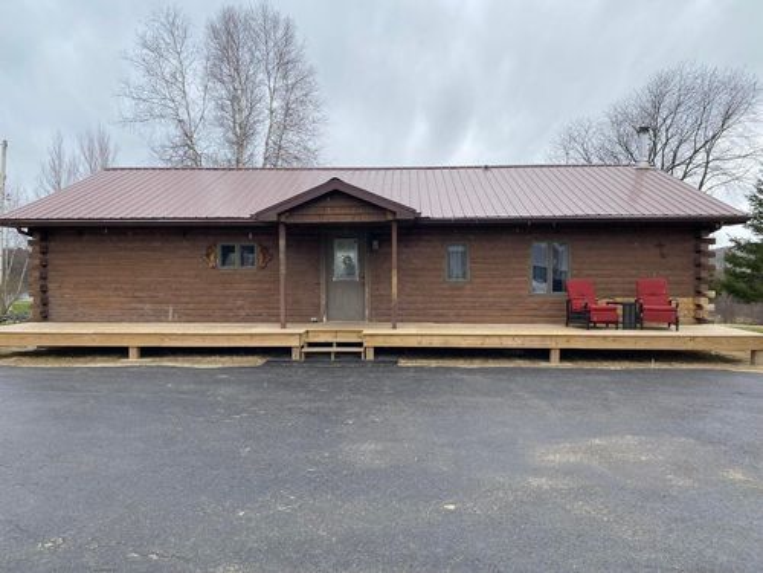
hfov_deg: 67.3
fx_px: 573
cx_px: 382
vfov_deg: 53.1
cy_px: 286
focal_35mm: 26
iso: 32
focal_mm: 4.25
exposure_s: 1/752
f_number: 1.8
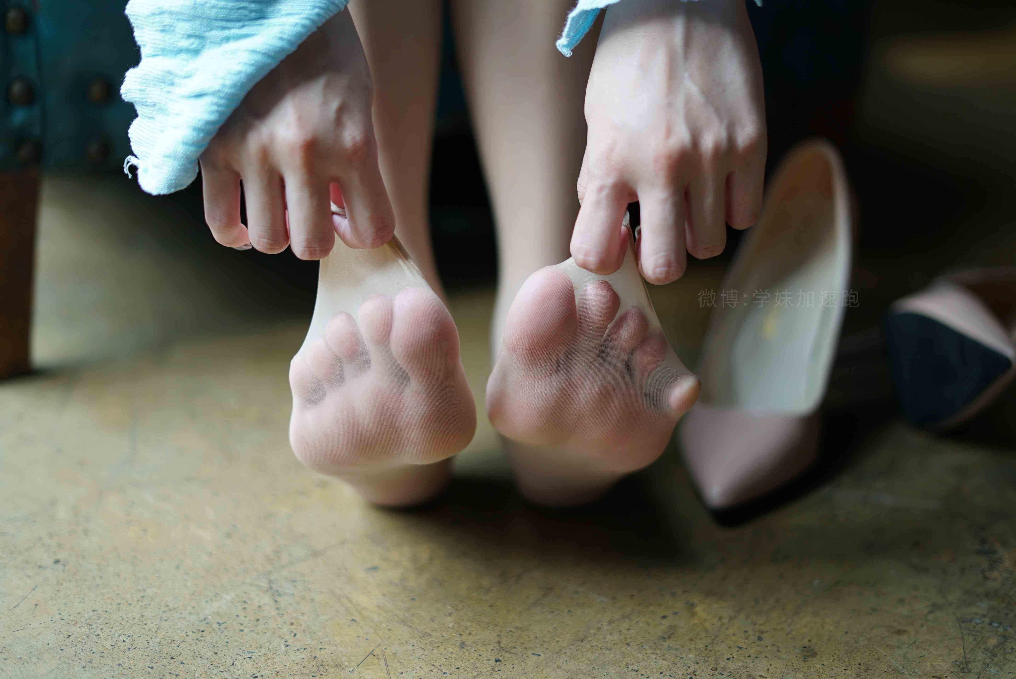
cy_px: 340
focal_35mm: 50
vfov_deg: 27.0
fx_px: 1412
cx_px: 508
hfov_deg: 39.6
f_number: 1.8
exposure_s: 1/250
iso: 200
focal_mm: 50
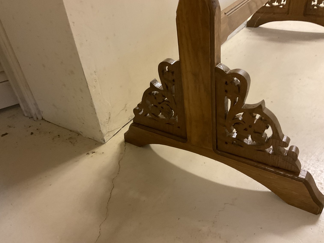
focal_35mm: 29
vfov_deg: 48.2
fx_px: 271
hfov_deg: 61.7
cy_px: 122
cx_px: 162
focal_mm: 3
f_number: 1.8
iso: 250
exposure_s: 1/40
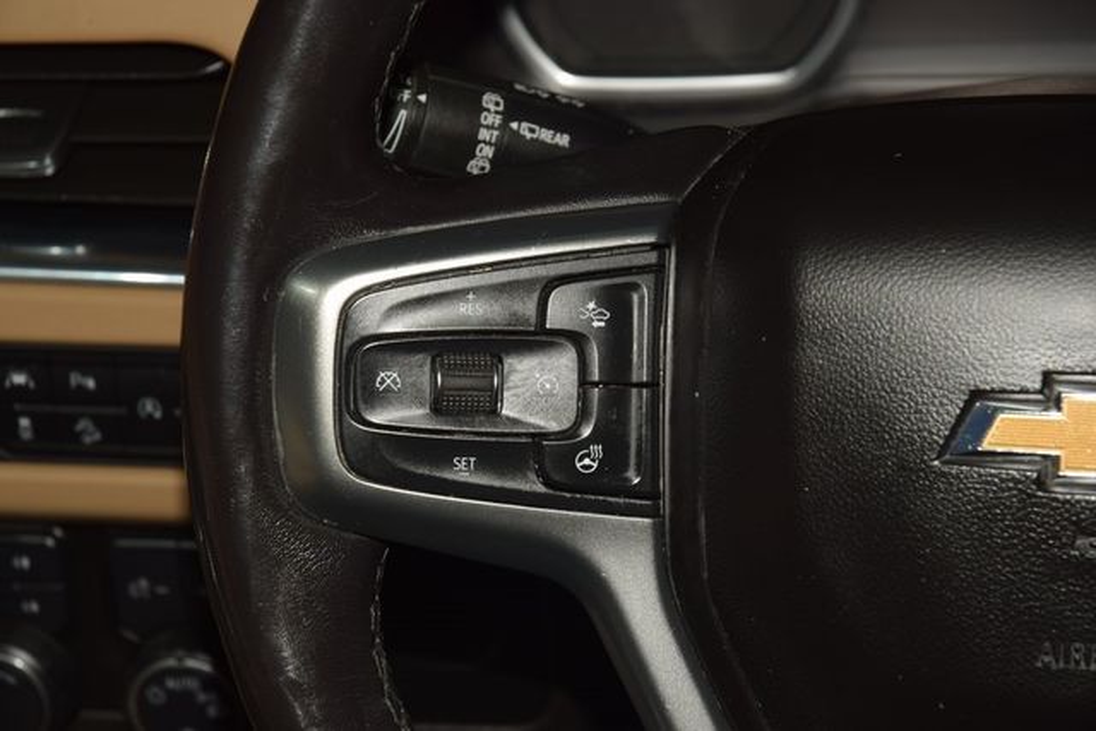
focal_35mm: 105
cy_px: 366
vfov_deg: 13.0
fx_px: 3197
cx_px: 548
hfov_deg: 19.5
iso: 100
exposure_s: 1/125
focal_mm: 70
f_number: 8
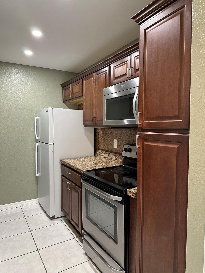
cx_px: 102
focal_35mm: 24
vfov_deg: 71.6
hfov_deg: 56.8
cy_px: 136
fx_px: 190
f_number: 1.78
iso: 250
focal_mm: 6.86
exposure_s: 1/60
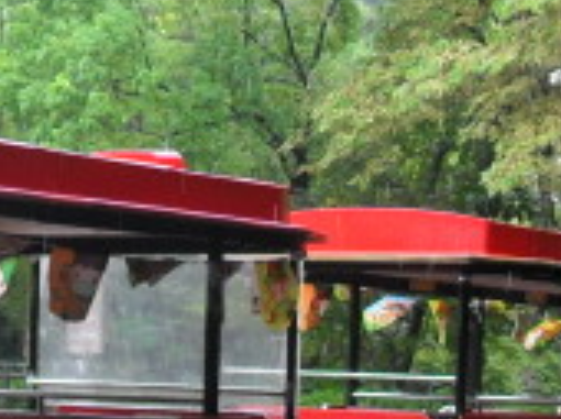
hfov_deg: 14.9
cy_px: 581
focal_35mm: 132
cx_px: 366
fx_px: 2136
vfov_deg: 10.9
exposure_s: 1/90
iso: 100
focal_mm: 6.2
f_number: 2.8
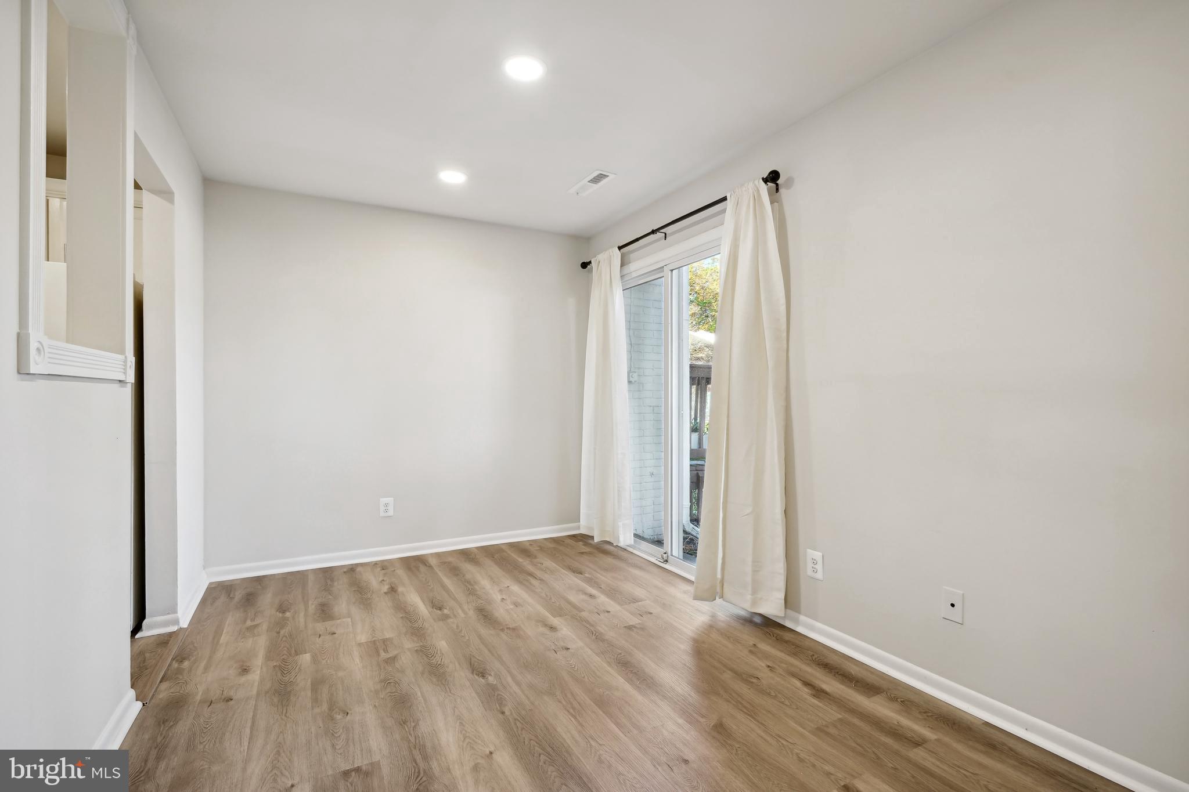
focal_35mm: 16
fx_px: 528
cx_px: 594
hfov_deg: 96.7
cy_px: 396
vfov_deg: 73.7
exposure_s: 1/30
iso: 800
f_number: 9
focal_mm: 16
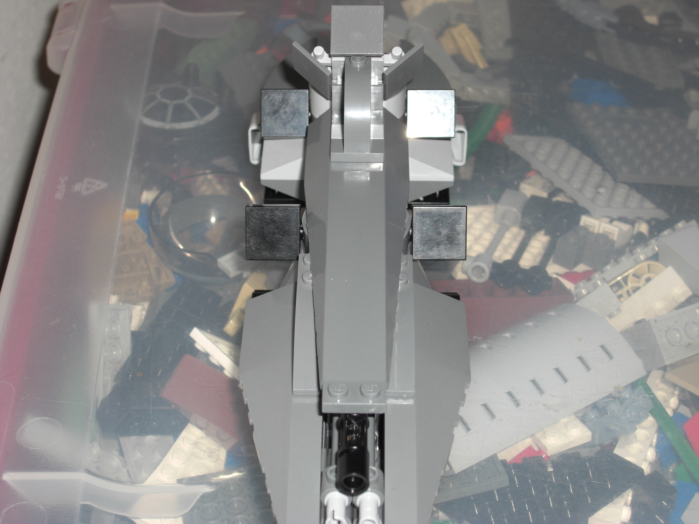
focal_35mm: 68
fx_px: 1373
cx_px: 350
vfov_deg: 21.6
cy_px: 262
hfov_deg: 28.6
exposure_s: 1/60
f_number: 4
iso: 80
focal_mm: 14.2
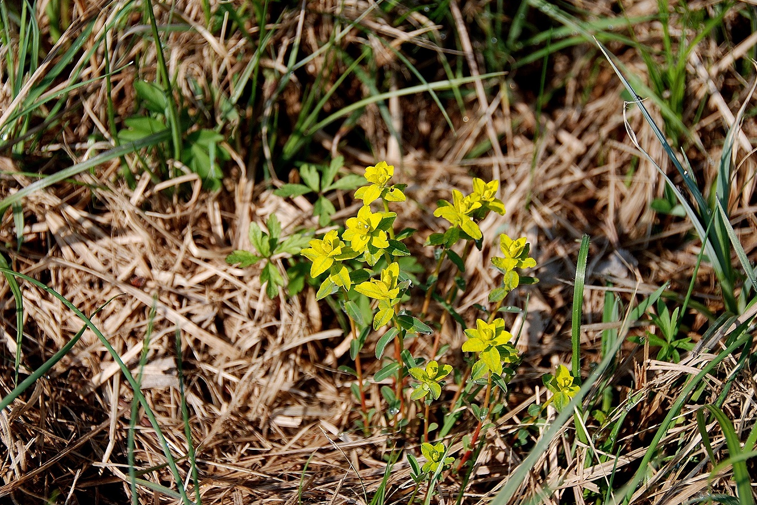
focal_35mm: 99
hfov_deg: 20.7
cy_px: 251
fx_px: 2071
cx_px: 380
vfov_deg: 13.9
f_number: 5.6
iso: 125
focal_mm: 65
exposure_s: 1/500
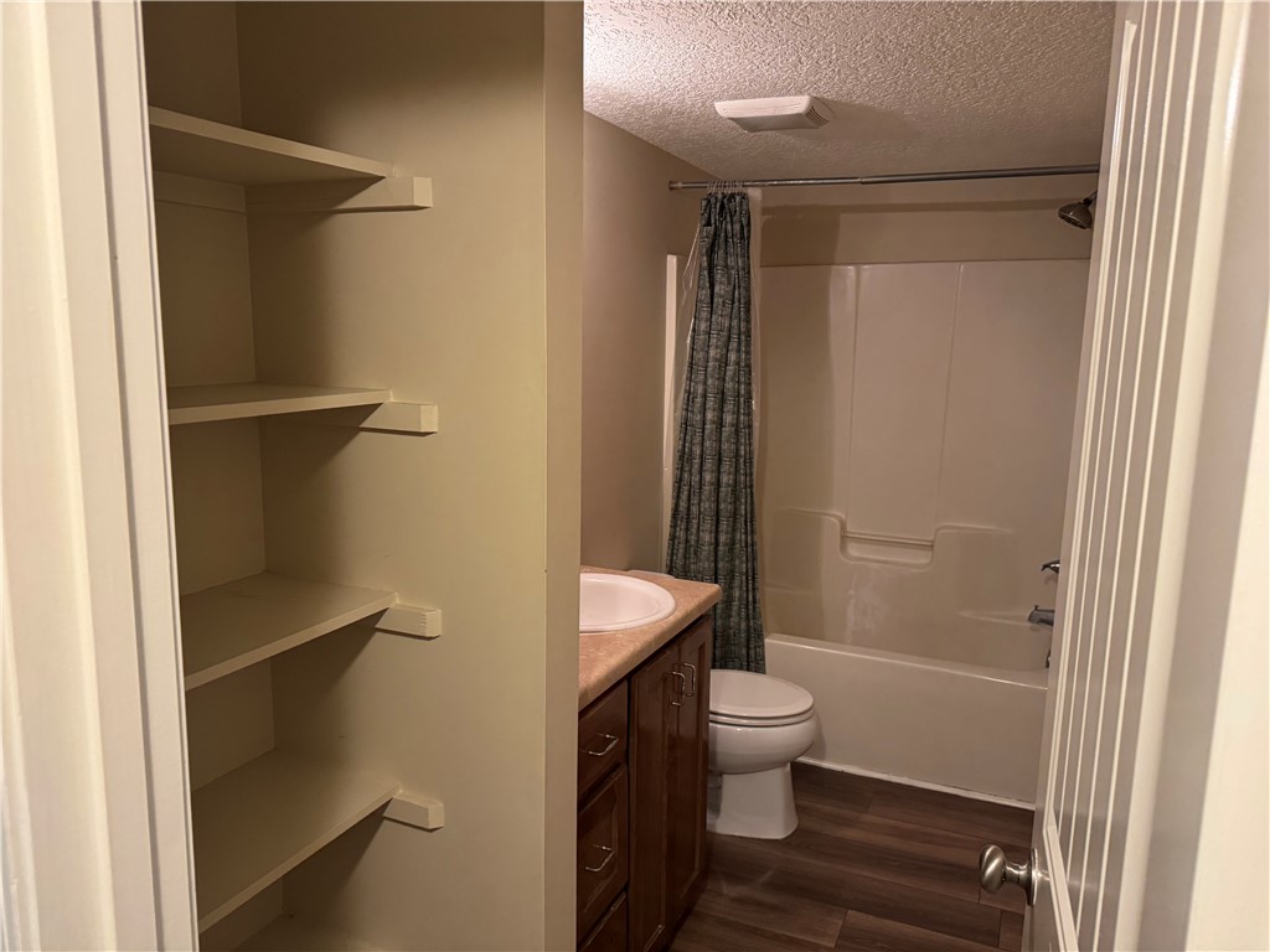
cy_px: 476
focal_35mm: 24
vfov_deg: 56.8
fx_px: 881
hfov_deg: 71.6
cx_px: 635
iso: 500
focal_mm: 6.76
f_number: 1.78
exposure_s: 1/60
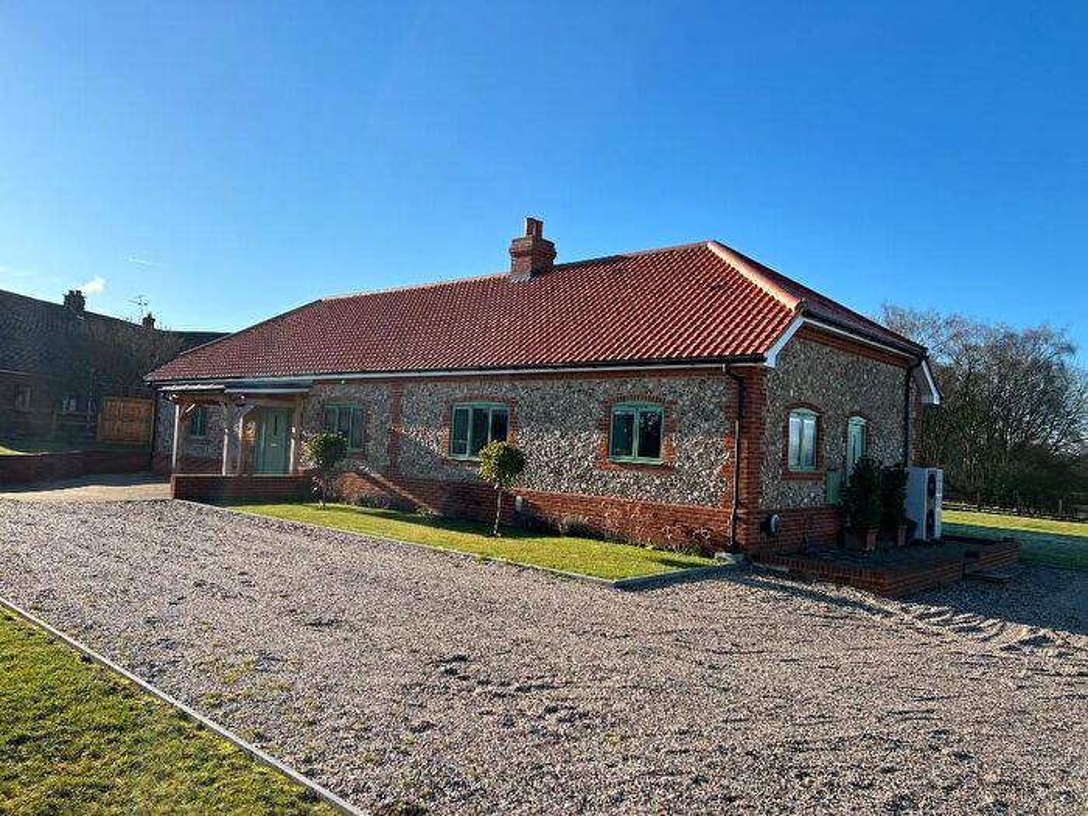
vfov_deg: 53.1
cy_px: 408
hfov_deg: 67.3
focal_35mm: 26
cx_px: 544
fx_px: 817
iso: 50
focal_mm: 5.7
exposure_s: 1/3356
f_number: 1.5
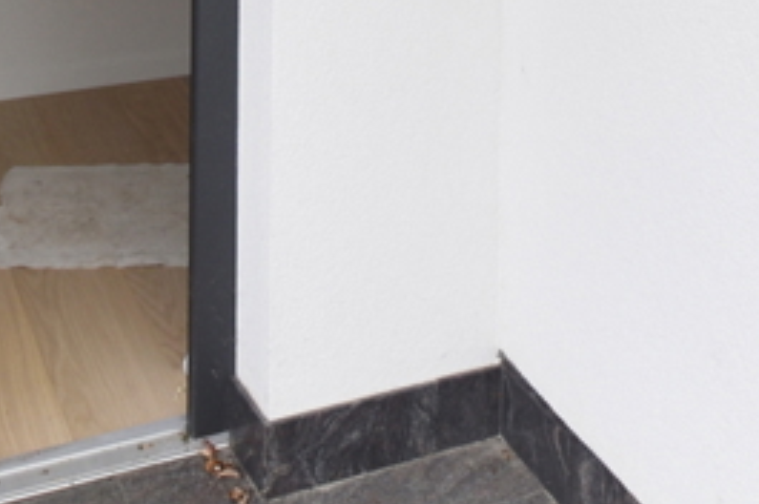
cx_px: 464
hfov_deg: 29.6
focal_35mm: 68
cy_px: -401
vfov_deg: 16.7
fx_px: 1432
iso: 100
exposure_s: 1/160
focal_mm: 10
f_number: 6.3
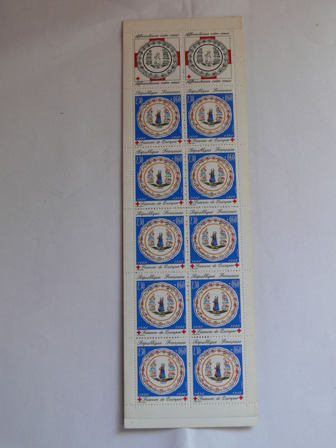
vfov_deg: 38.9
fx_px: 634
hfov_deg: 29.7
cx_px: 168
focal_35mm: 49
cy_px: 224
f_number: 3.2
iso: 80
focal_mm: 9.8
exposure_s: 1/30
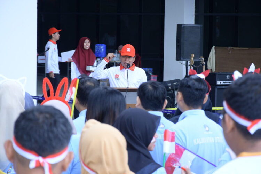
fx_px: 1138
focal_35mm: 157
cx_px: 130
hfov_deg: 13.1
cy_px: 87
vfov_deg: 8.7
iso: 1000
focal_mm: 105
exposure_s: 1/250
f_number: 8
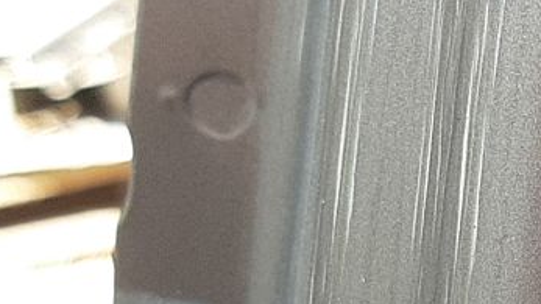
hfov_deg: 14.1
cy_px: 355
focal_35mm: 144
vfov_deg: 8.3
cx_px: 771
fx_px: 2065
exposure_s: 1/192
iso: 40
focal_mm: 3.93
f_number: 1.7
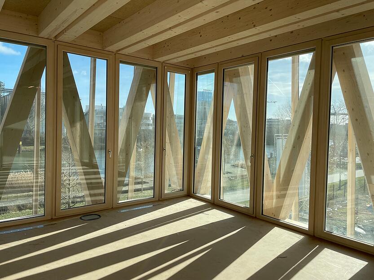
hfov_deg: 67.3
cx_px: 187
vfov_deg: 53.1
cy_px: 140
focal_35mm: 26
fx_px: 281
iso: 32
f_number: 1.6
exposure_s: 1/1855
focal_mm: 4.2
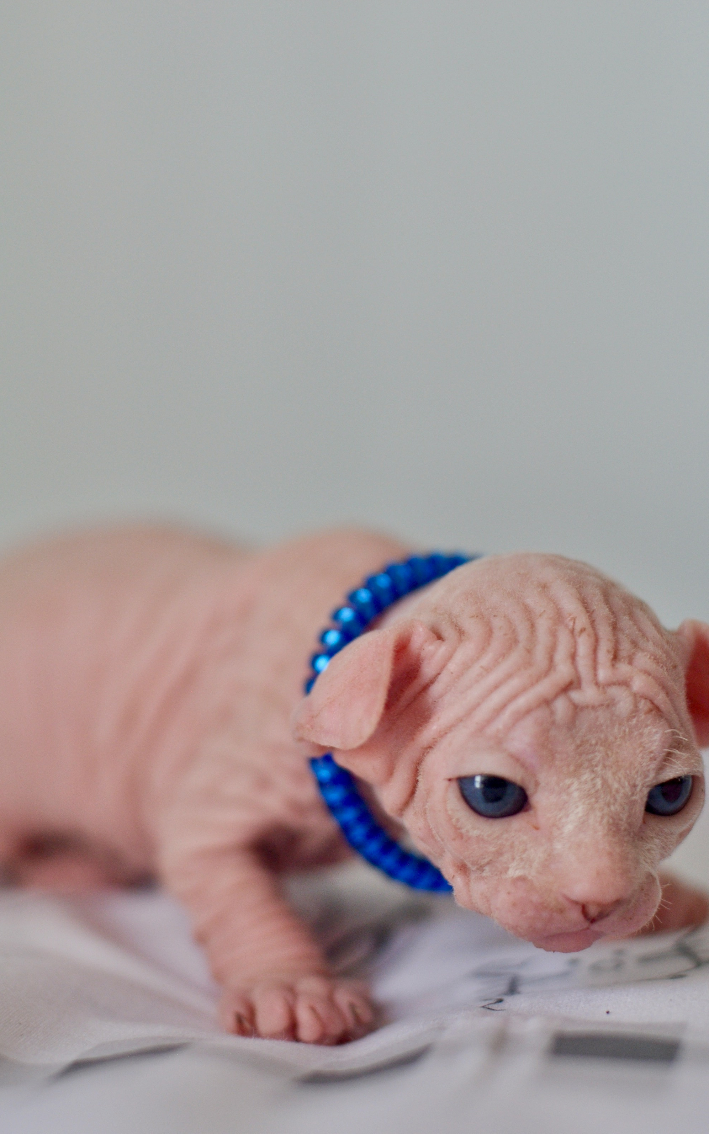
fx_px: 2381
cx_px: 377
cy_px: 568
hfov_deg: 16.9
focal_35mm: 77
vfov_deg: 26.8
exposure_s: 1/500
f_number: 2.5
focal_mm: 50
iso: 500
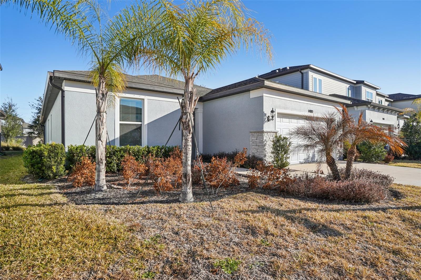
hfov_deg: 85.4
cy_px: 140
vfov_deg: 63.2
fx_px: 228
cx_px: 210
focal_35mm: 20
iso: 100
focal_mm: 13
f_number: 8
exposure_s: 1/200
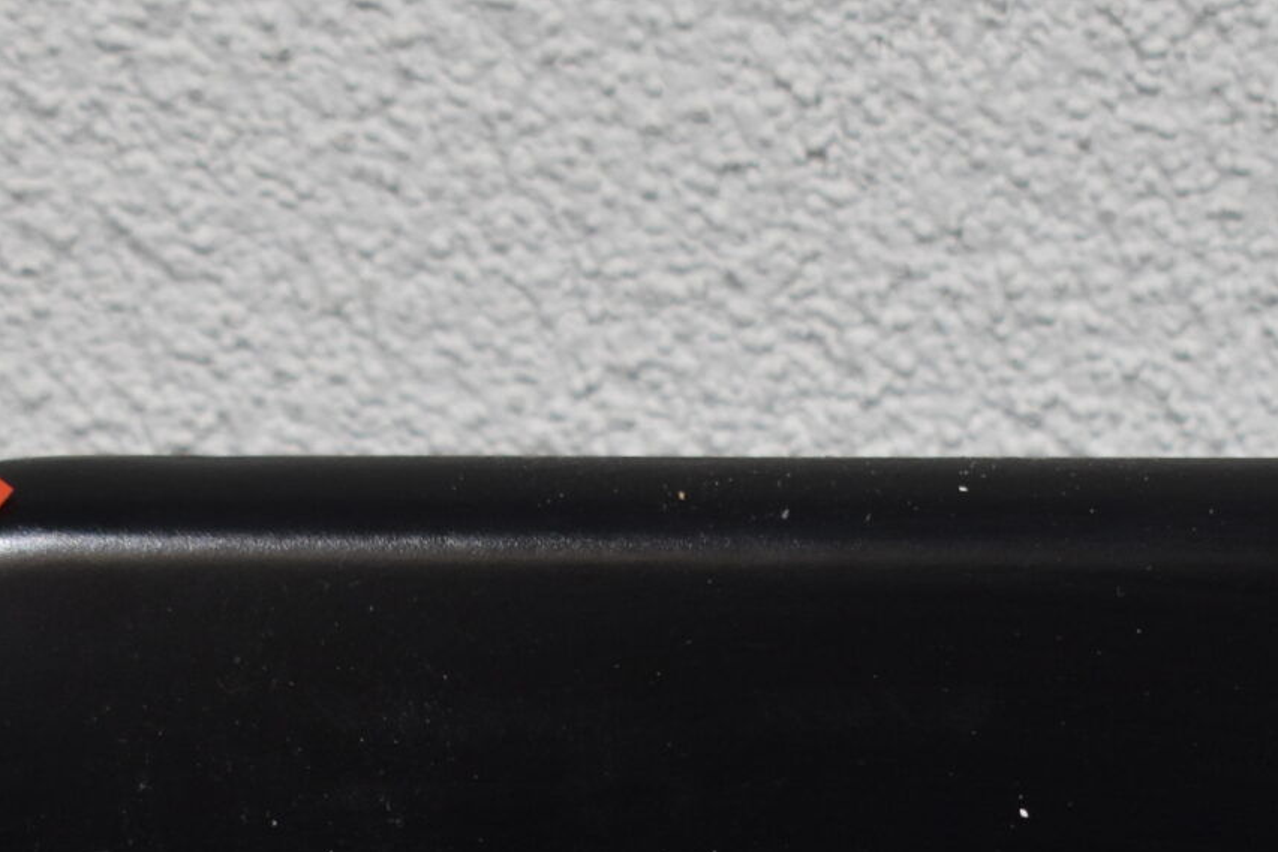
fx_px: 7189
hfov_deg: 10.2
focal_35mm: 202
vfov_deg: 6.7
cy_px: 1025
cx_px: 622
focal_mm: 45
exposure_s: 1/200
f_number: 5
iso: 800
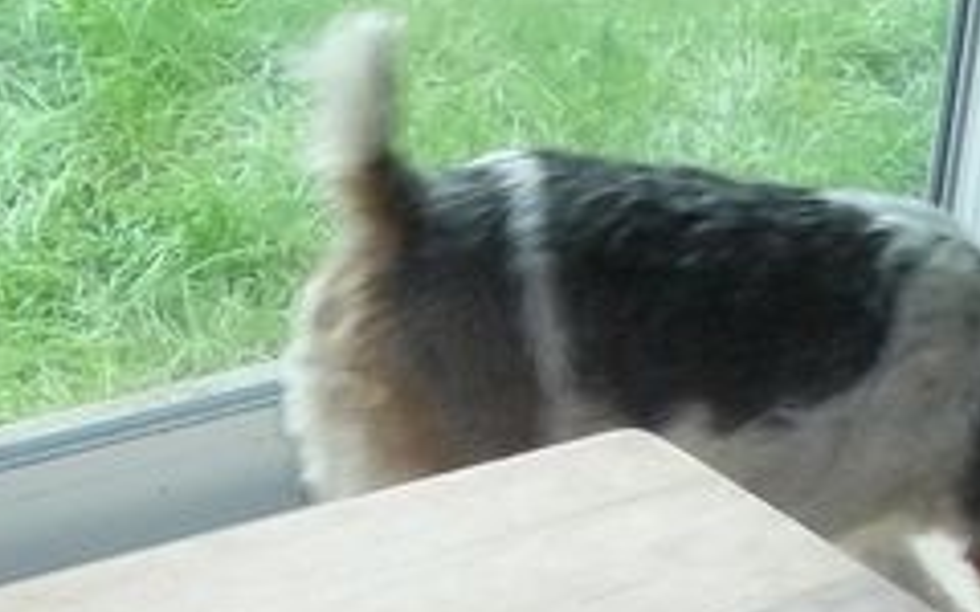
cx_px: 294
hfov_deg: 13.1
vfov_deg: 7.7
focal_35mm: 159
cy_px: 1477
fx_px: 4247
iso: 160
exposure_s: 1/50
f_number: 3.1
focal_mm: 6.5
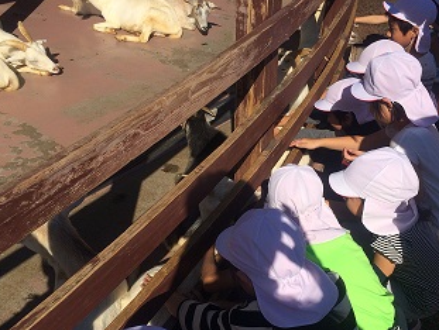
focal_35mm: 38
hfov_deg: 48.7
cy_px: 204
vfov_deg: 37.6
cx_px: 258
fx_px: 482
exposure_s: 1/4115
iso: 32
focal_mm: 4.15
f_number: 2.2
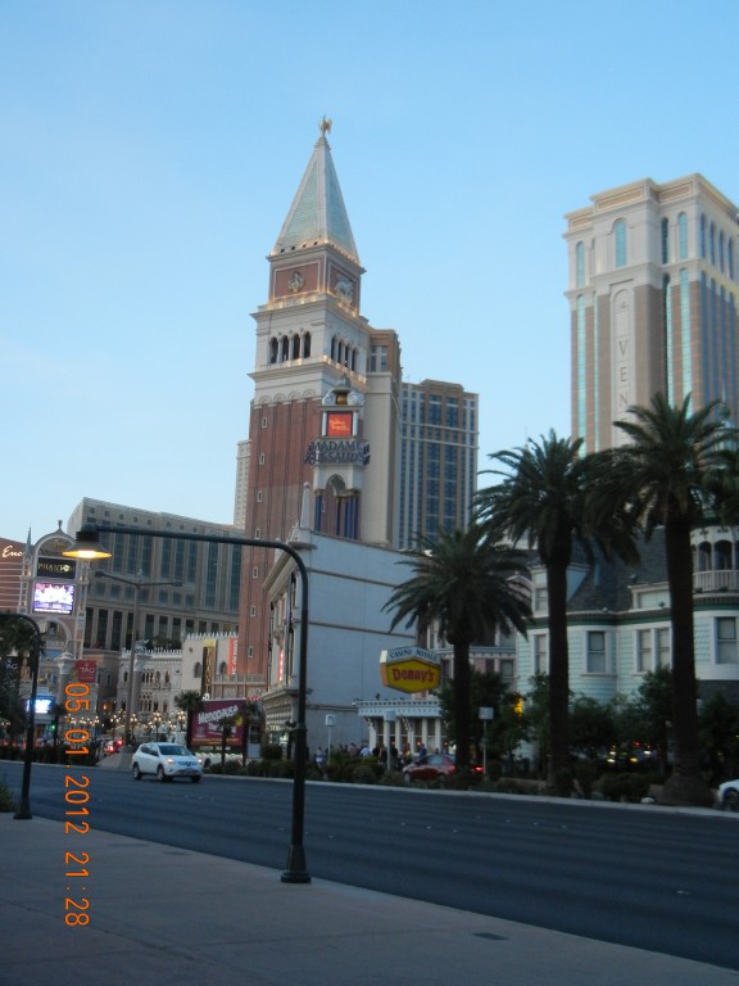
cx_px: 370
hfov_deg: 36.8
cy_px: 493
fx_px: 1110
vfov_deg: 47.9
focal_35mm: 39
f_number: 3.7
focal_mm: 7.1
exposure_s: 1/58.5
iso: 400
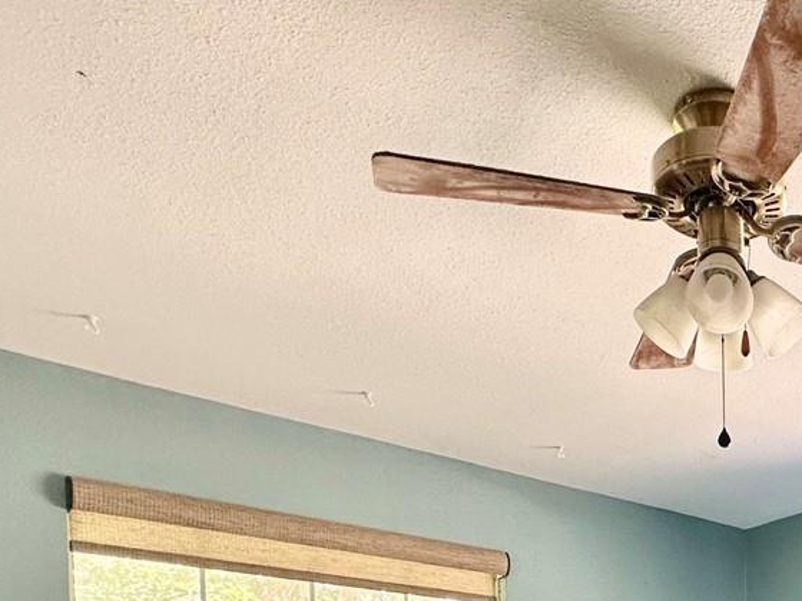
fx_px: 927
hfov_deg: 39.9
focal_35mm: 40
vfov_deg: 28.7
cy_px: 801
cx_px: 839
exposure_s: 1/99
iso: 100
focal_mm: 2.22
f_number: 2.2
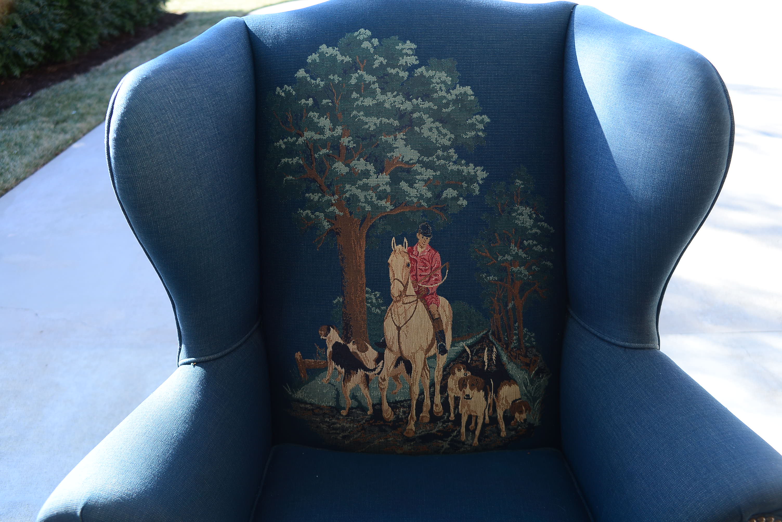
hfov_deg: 55.8
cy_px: 261
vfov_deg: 38.9
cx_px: 391
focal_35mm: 34
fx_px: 739
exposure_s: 1/200
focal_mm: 34
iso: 250
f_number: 5
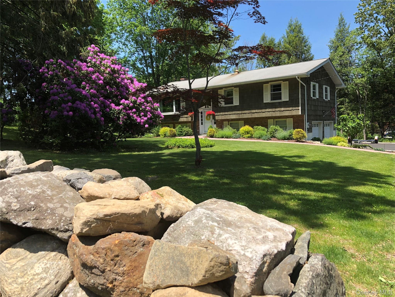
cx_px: 198
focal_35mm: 28
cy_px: 148
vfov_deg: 49.7
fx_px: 320
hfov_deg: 63.4
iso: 20
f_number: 1.8
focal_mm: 3.99
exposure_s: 1/1185
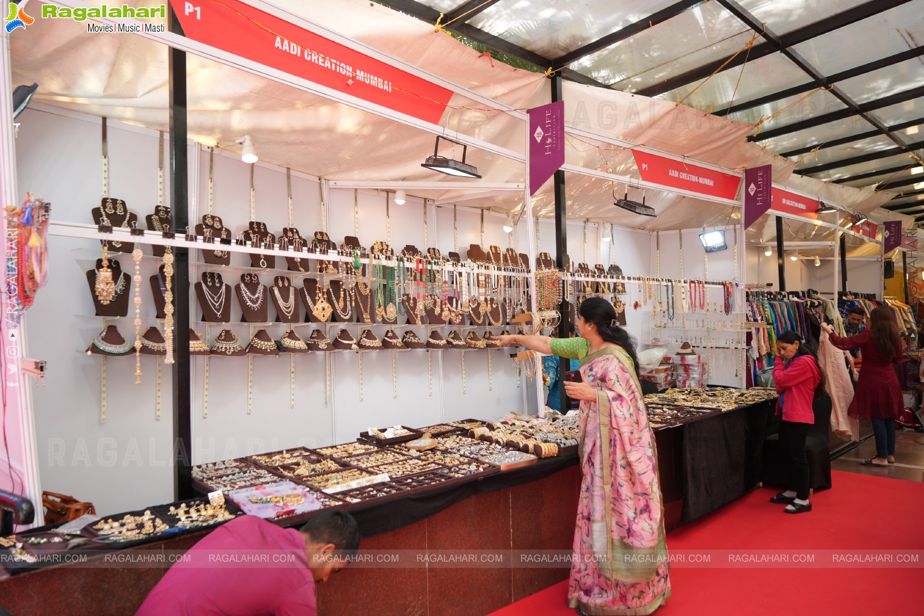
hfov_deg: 73.7
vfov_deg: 53.1
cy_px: 308
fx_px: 616
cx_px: 462
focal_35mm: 24
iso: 160
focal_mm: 24
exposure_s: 1/125
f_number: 5
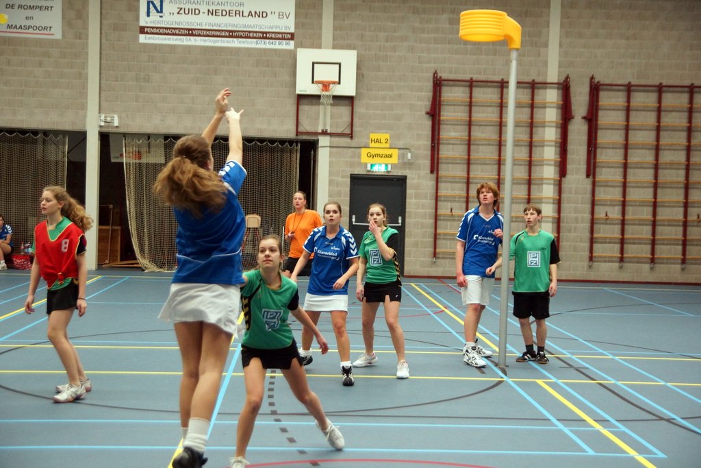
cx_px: 350
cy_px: 234
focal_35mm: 52
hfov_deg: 37.8
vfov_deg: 25.8
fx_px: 1022
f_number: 2.8
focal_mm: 35
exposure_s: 1/200
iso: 1600
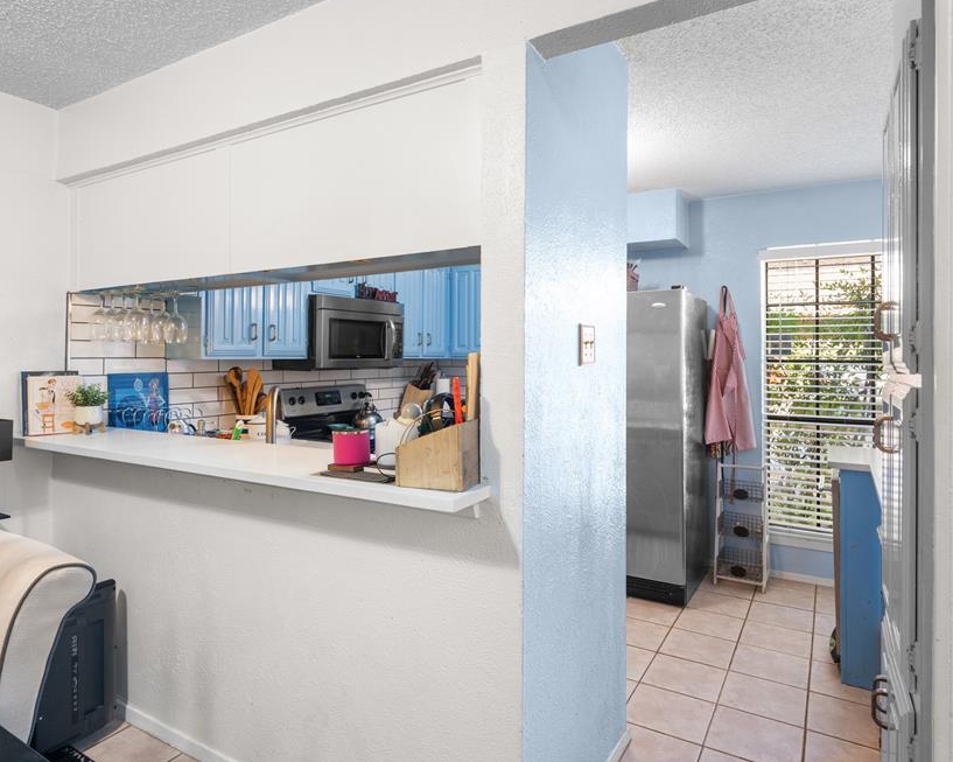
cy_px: 371
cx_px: 458
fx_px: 564
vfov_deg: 68.1
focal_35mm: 20
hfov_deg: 80.4
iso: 400
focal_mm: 17
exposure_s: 2
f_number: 8
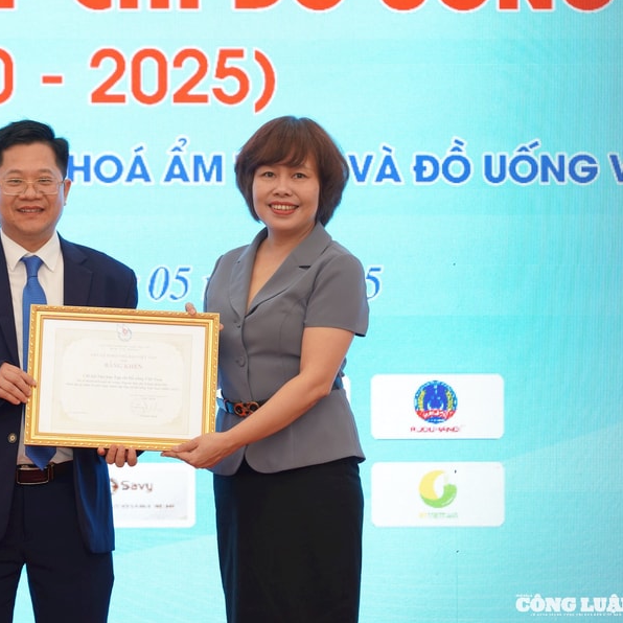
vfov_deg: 9.2
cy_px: 310
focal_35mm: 190
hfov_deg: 9.2
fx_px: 3877
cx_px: 176
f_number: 3.2
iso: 1000
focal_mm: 148.3
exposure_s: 1/160
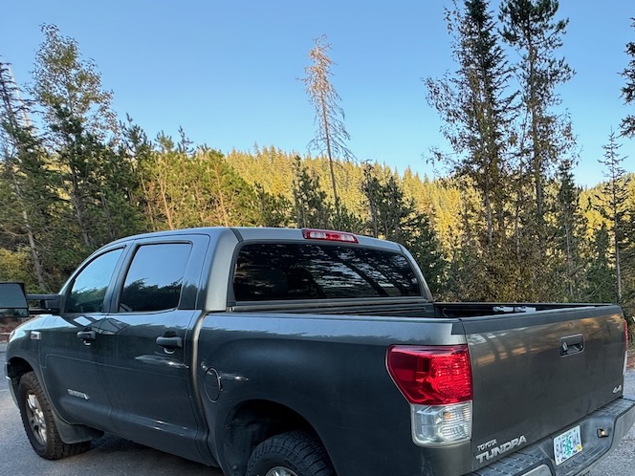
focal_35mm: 27
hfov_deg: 56.9
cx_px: 563
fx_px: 495
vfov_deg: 48.7
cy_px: 376
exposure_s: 1/99
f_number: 2.2
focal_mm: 2.22
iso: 50
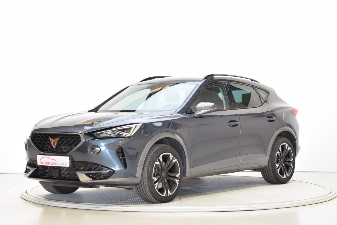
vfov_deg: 17.5
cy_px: 111
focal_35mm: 78
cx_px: 164
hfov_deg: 26.0
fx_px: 730
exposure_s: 1/4
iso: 100
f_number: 9
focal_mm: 50
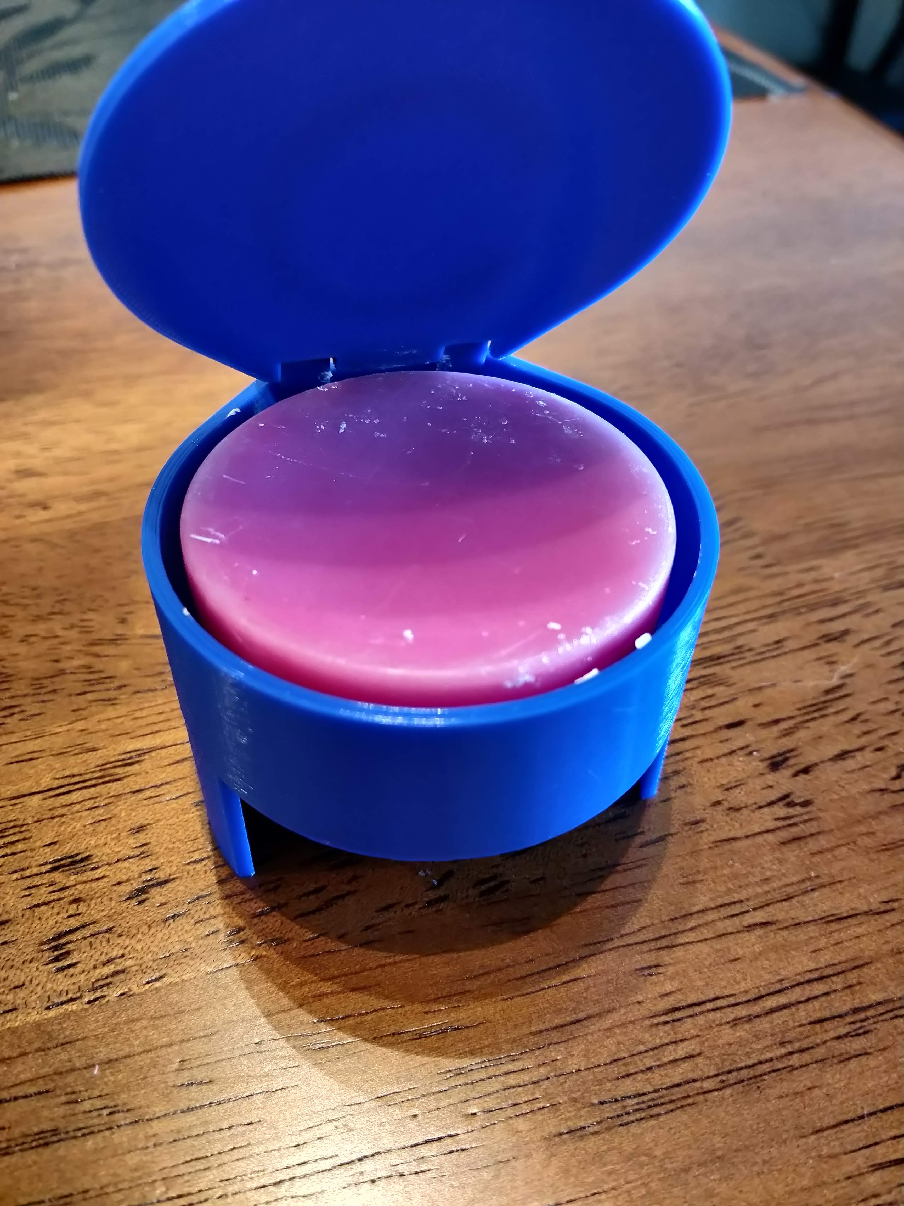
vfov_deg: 71.6
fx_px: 836
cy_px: 603
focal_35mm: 24
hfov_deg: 56.8
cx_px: 452
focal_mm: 4.1
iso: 800
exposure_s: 1/33
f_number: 1.7
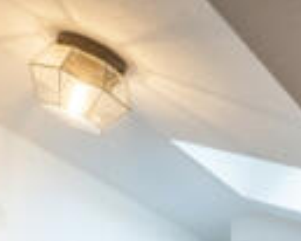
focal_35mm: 71
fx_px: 632
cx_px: 132
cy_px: 494
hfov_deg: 26.8
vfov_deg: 16.2
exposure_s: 1/6
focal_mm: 8
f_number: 7.1
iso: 250
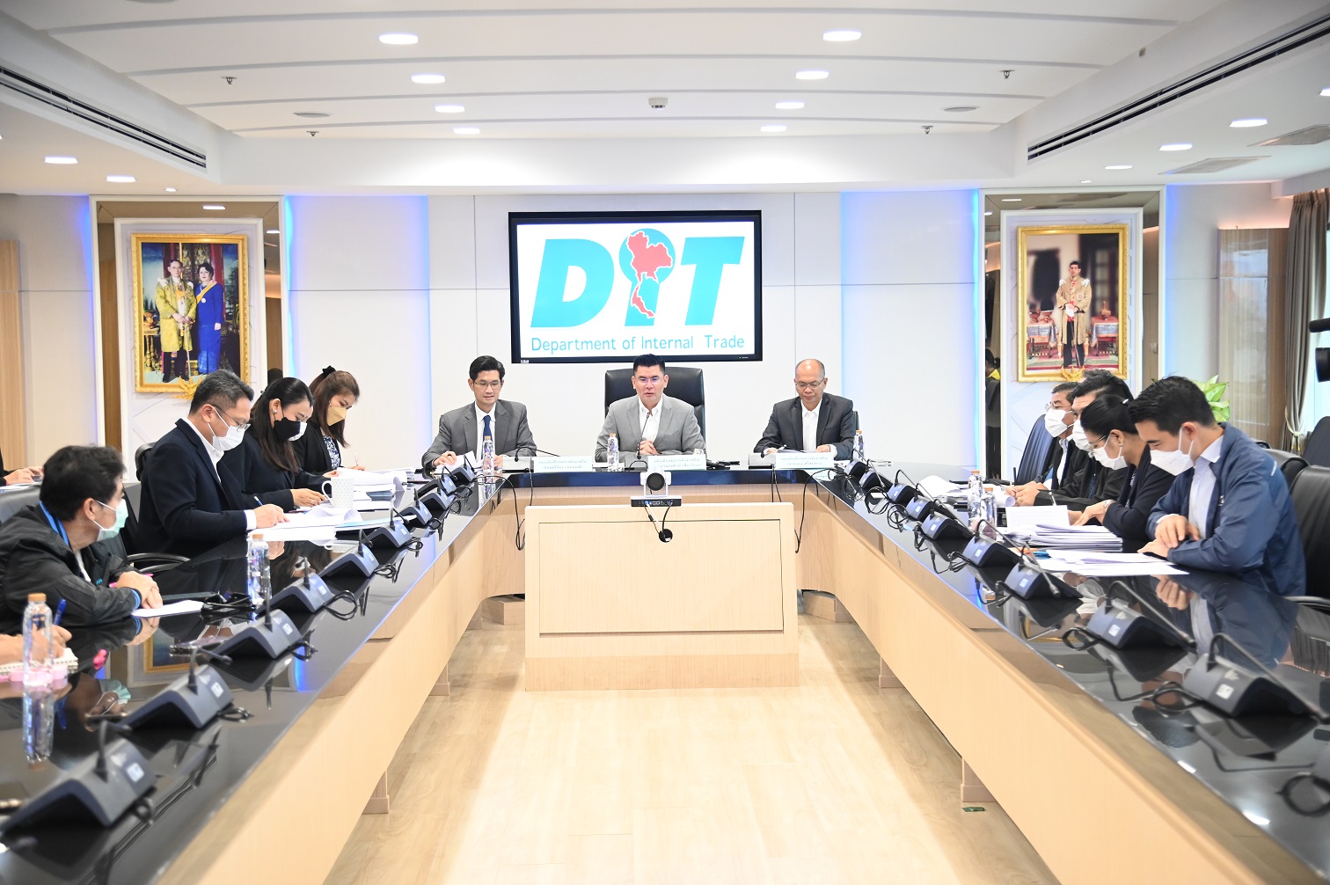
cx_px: 665
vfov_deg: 26.0
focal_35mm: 52
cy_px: 442
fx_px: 1920
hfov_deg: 38.2
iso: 3200
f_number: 4
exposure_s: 1/125
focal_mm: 52
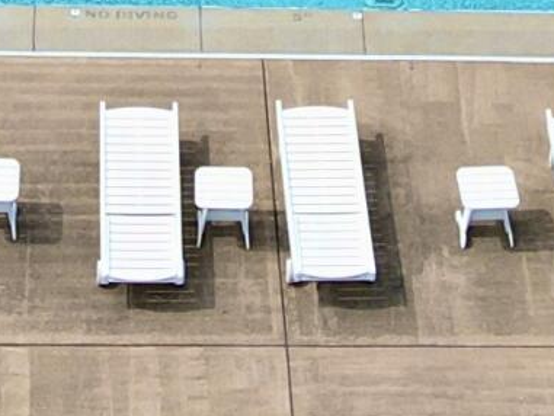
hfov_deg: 10.4
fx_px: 3026
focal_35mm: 189
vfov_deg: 7.5
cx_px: 57
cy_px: -503
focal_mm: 4.5
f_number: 2.8
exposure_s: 1/640
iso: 100
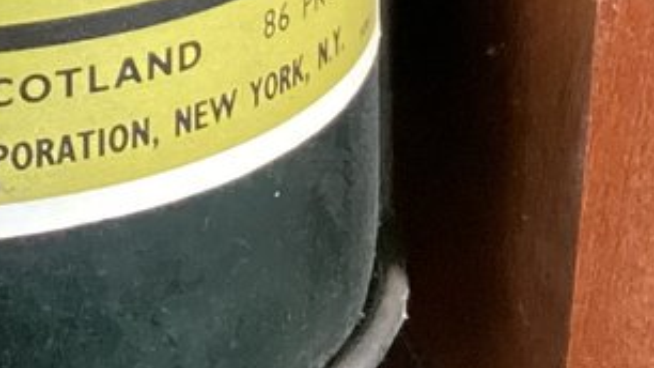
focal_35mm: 167
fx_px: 2896
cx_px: -161
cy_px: -574
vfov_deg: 6.8
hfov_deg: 12.5
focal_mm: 3.3
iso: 250
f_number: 2.4
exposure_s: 1/50
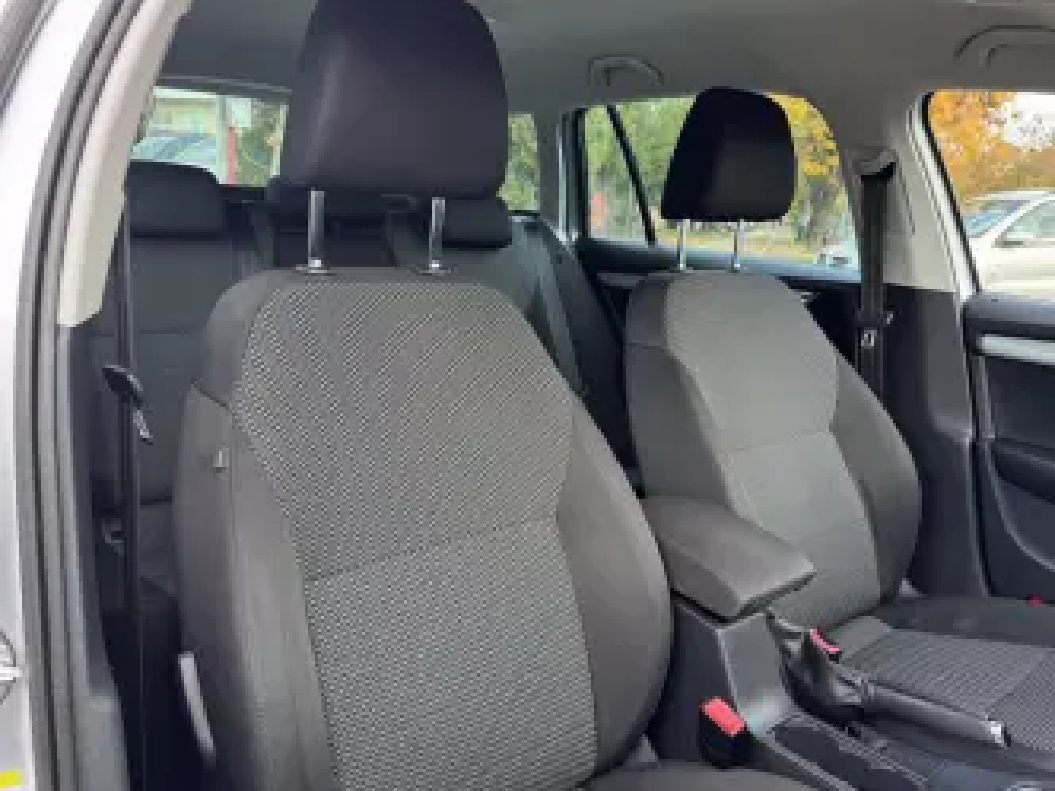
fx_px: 792
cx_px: 547
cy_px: 388
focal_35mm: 26
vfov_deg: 53.1
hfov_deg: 67.3
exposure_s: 1/121
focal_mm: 6.76
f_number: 1.78
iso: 64
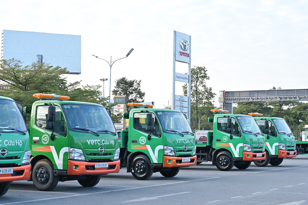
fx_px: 599
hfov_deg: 28.8
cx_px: 154
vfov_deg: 19.5
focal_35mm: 70
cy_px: 102
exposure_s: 1/200
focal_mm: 70
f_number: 5.6
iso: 400
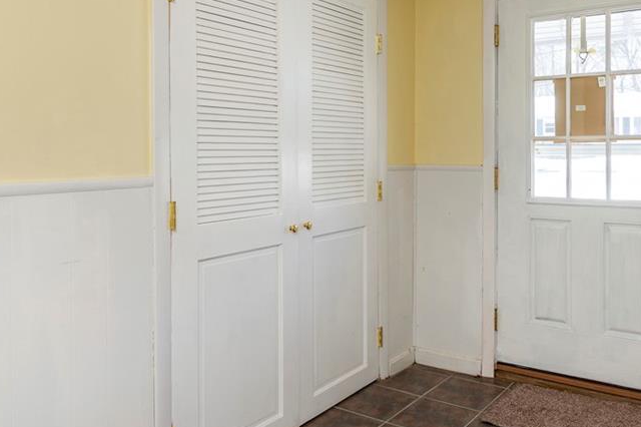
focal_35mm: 32
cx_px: 404
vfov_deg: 40.8
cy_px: 158
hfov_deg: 58.0
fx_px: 569
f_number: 6.3
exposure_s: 1/13
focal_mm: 20
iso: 100
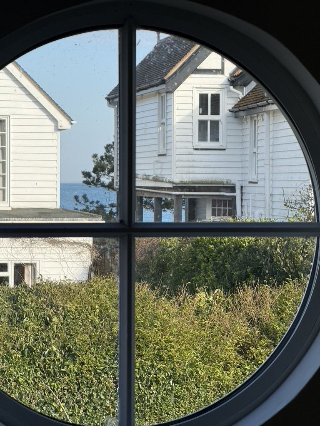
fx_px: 1479
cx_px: 160
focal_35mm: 120
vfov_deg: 16.4
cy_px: 213
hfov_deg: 12.3
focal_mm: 15.66
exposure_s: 1/840
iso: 64
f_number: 2.8
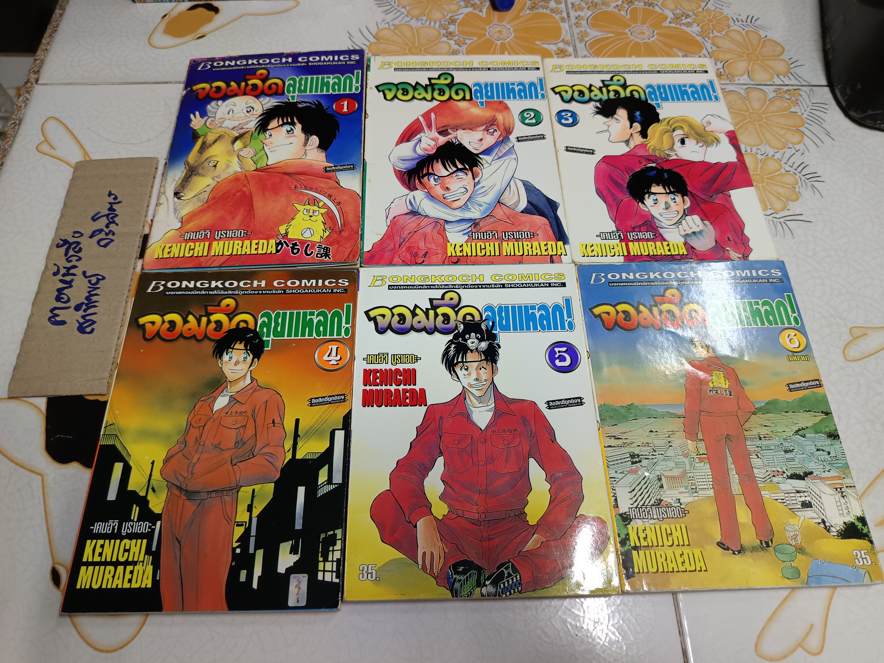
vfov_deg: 56.8
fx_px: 613
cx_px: 442
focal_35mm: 24
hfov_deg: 71.6
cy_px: 332
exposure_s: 1/33.3
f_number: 1.7
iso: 996
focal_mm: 5.31
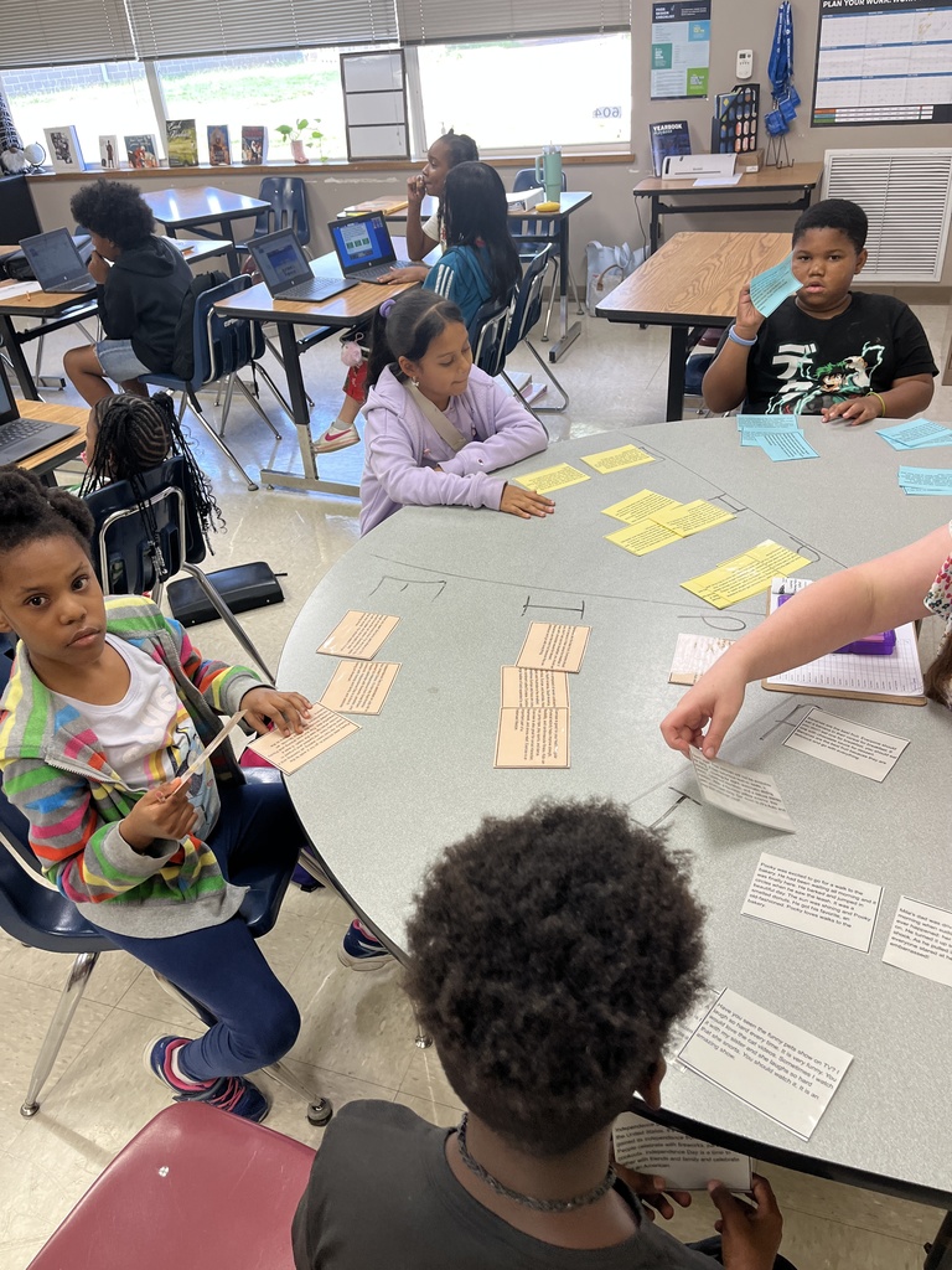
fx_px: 953
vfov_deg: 67.3
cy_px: 635
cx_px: 476
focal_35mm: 26
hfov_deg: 53.1
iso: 125
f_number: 1.6
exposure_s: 1/120
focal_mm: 5.1
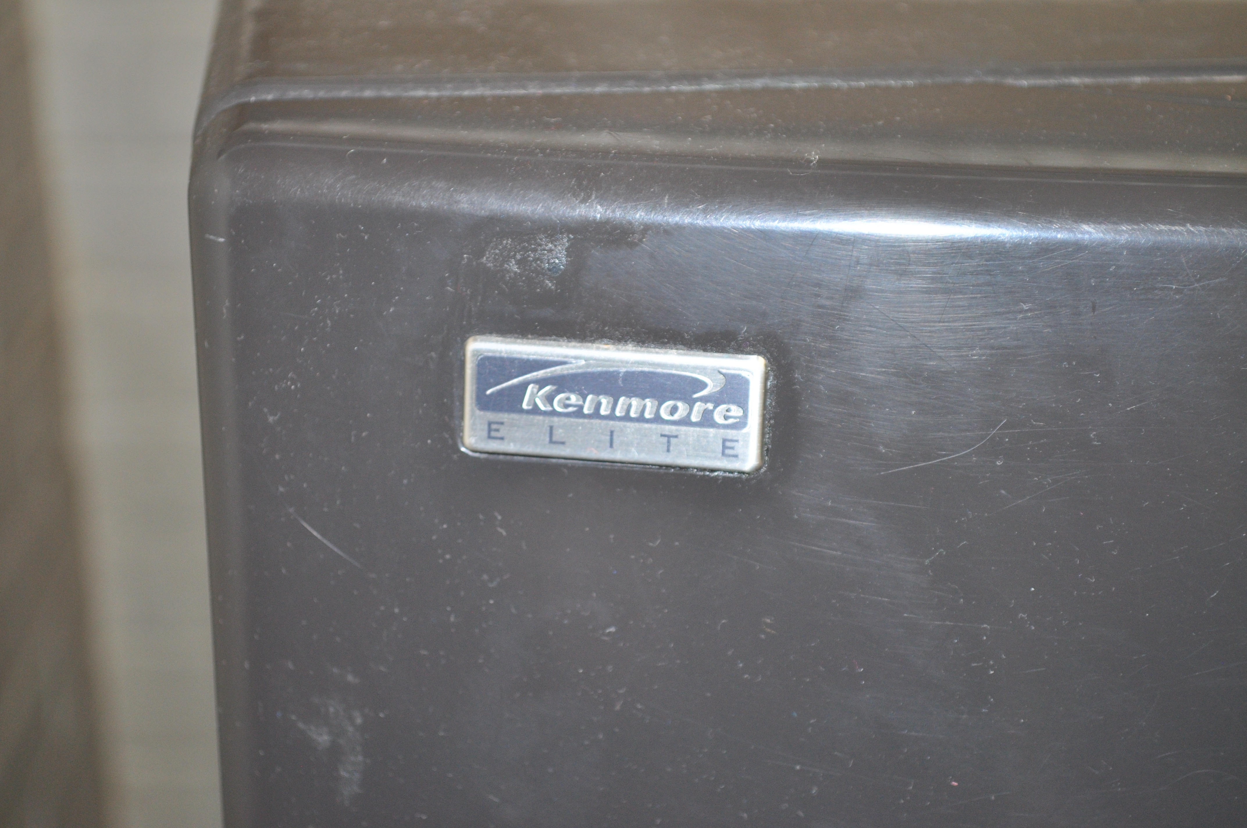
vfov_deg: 18.9
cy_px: 414
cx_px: 624
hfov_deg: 28.1
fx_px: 2491
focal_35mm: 72
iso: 500
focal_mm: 48
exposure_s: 1/50
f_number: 5.6
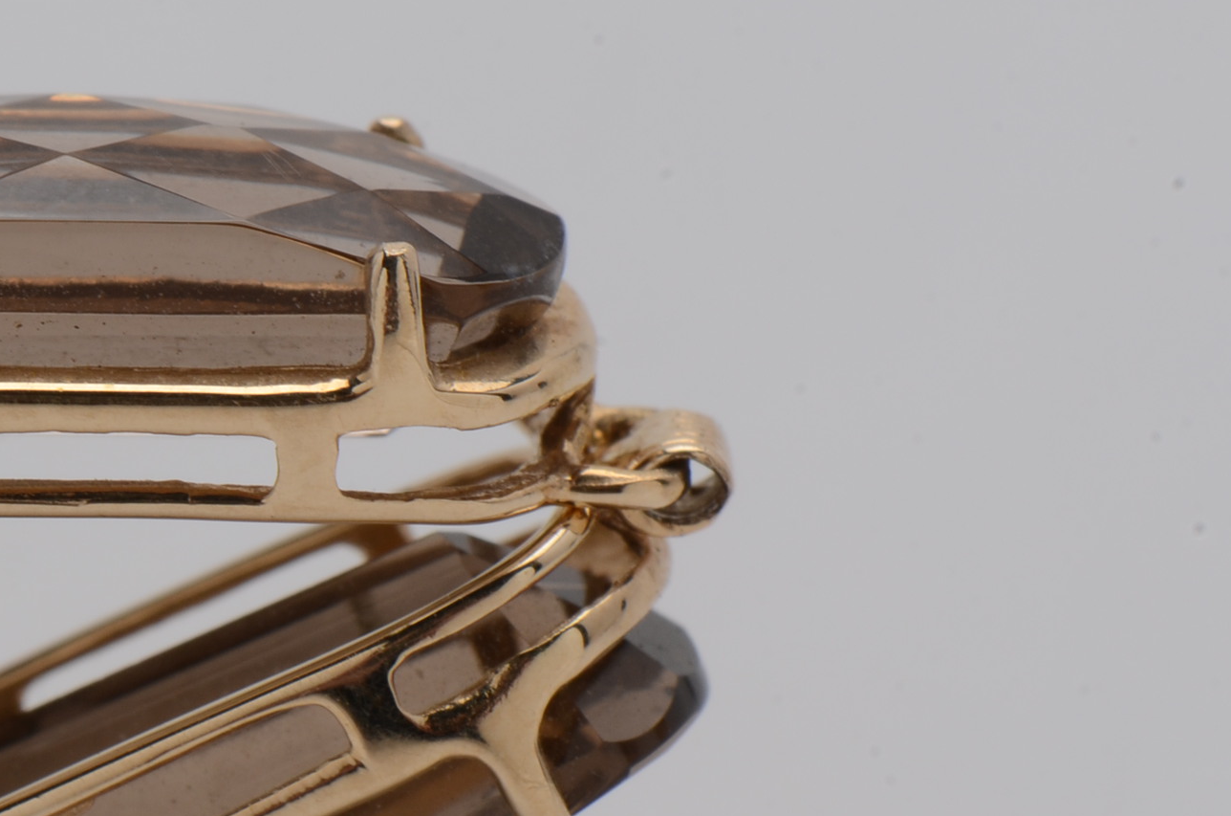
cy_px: 599
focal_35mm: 244
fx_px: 8324
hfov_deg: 8.4
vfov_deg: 5.6
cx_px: 312
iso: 200
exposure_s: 1/125
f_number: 22
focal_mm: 85
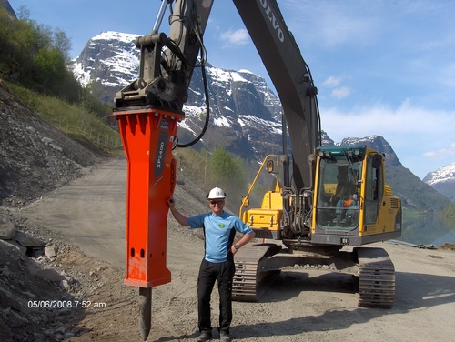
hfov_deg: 47.8
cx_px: 228
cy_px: 171
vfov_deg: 36.9
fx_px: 513
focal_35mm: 39
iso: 50
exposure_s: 1/433
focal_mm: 8
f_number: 4.8
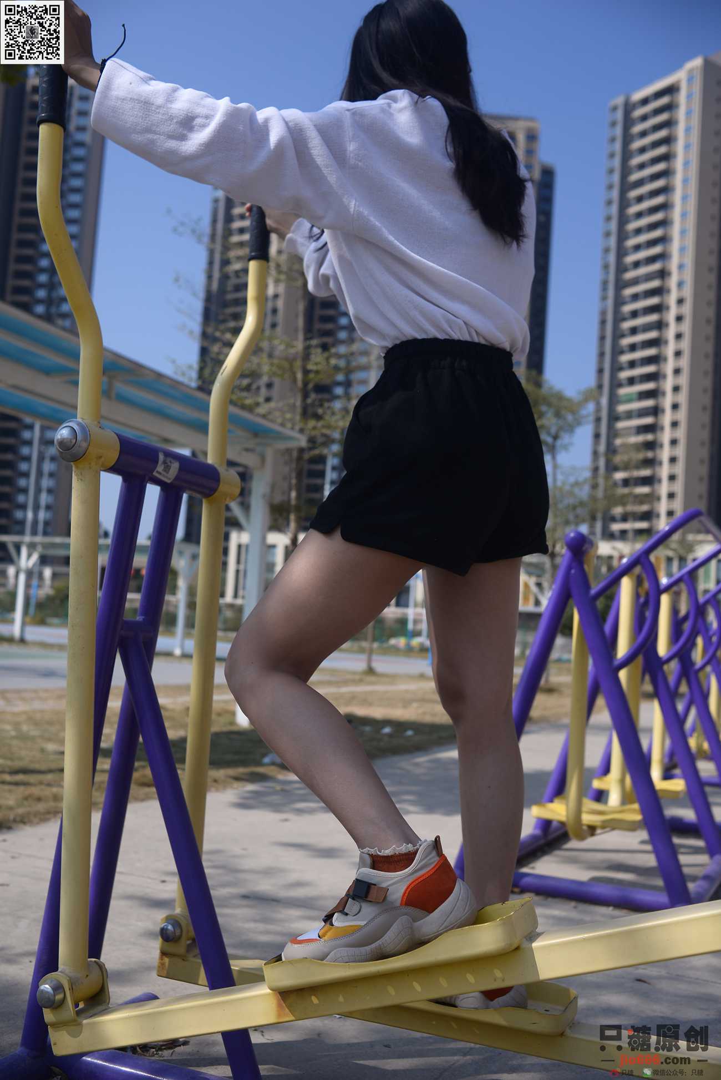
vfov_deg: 54.4
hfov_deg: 37.9
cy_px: 540
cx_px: 360
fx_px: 1050
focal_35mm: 35
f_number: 5.6
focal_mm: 35
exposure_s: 1/1600
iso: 160
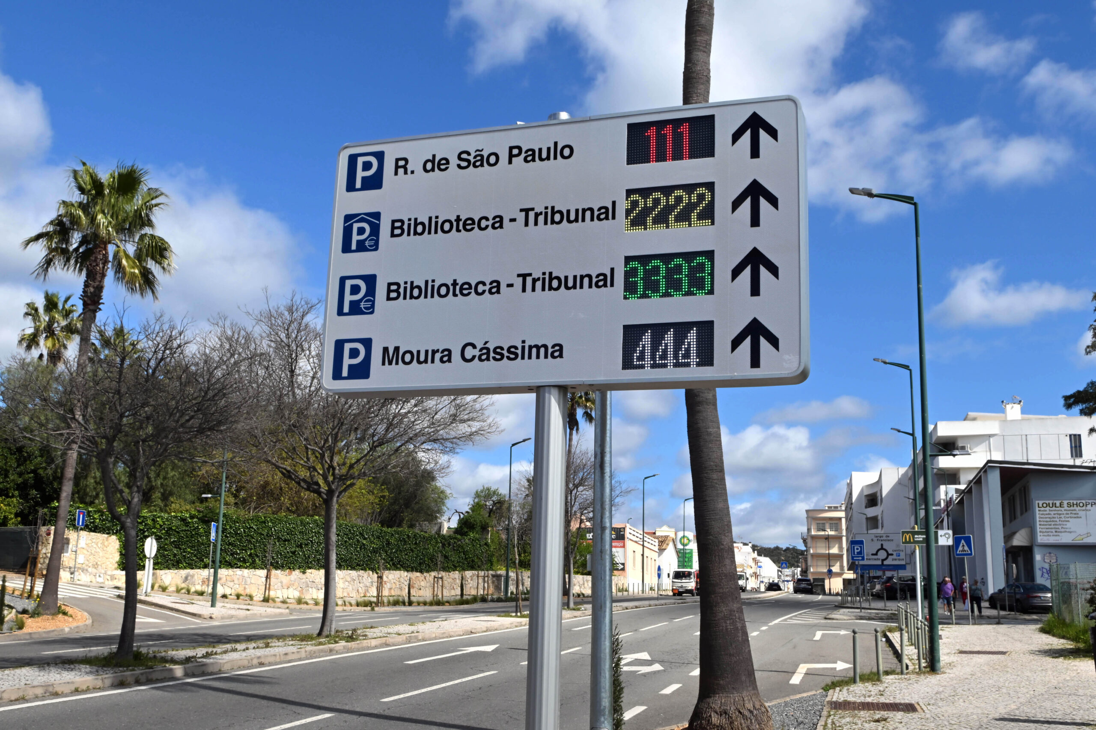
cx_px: 548
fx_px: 1187
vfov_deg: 34.2
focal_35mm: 39
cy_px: 365
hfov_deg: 49.6
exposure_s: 1/125
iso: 140
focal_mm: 26
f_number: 13
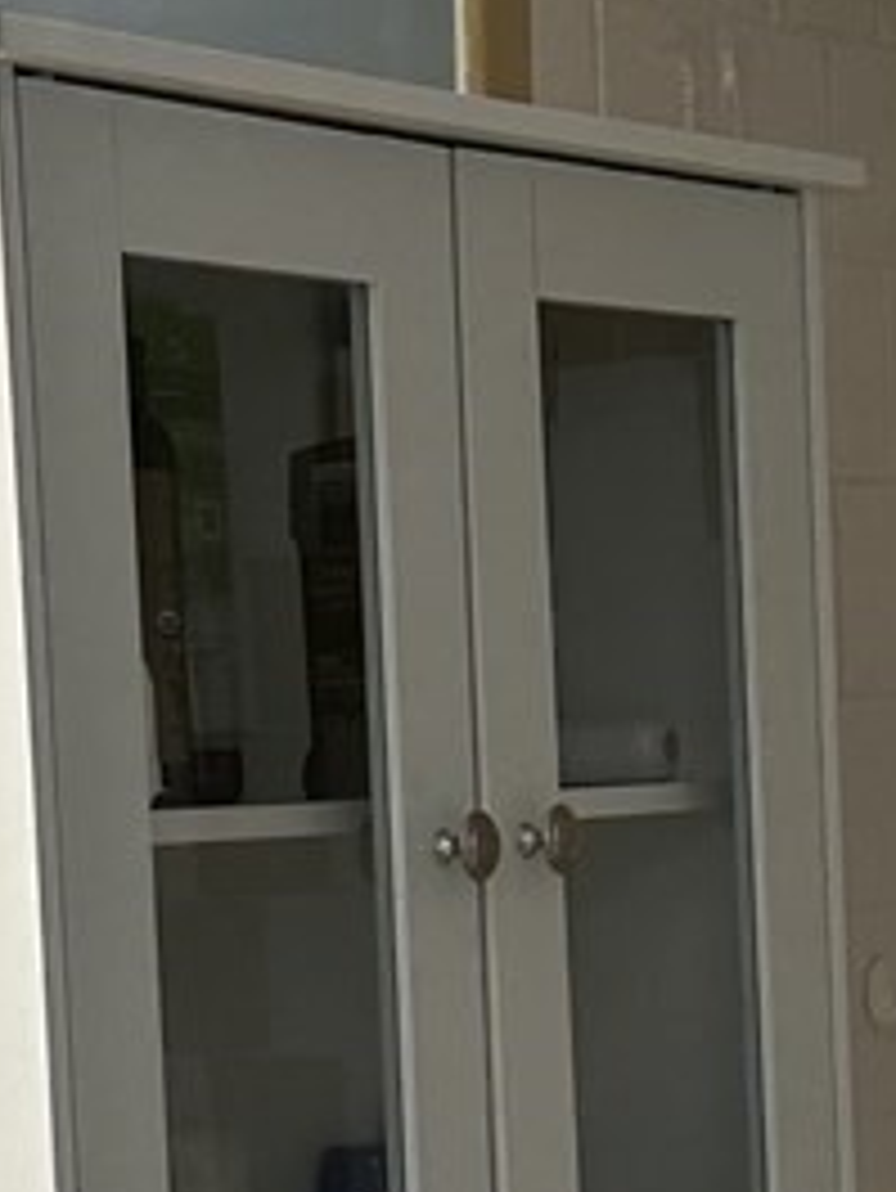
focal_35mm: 139
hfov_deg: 10.7
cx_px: 558
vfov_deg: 13.9
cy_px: 1331
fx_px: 4793
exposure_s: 1/120
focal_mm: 6.86
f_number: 1.78
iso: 160
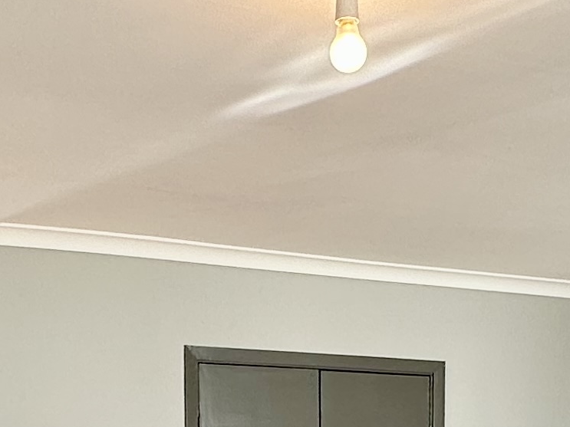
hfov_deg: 25.7
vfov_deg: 17.5
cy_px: 629
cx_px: 282
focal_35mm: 76
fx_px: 1251
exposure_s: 1/100
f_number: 2.2
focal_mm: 2.22
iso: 64
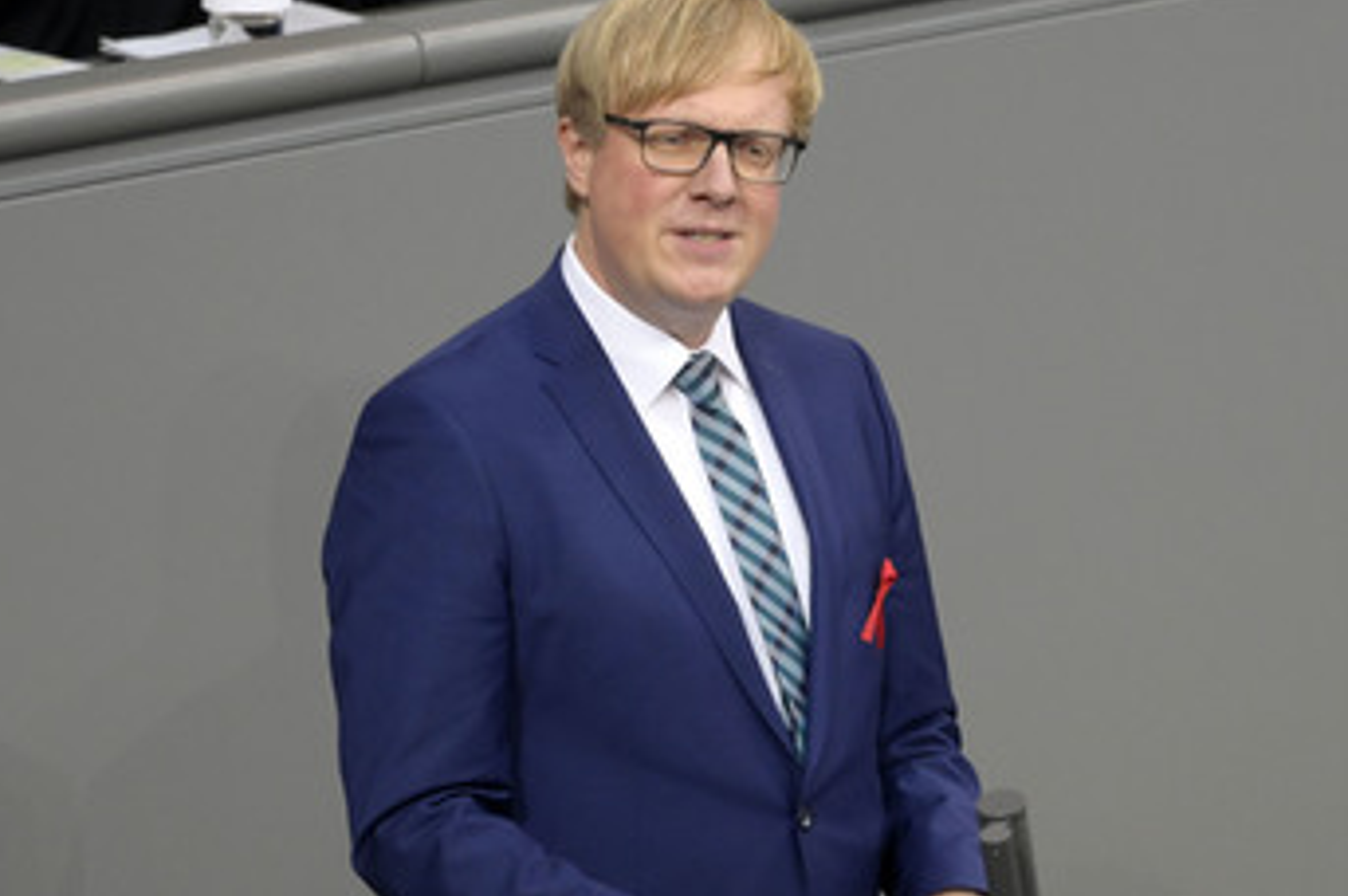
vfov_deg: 2.9
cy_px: 515
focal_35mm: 474
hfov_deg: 4.4
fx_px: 17731
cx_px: 760
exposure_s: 1/320
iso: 10000
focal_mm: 360
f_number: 5.6
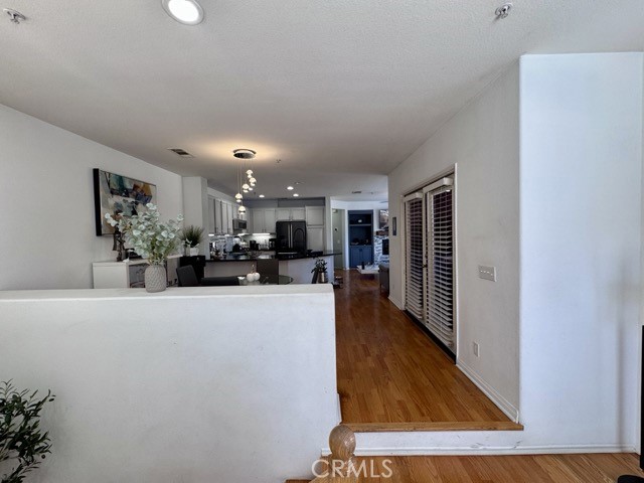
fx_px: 260
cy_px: 242
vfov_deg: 85.7
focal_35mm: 14
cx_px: 322
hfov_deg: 102.1
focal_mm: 2.22
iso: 100
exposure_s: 1/120
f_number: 2.2
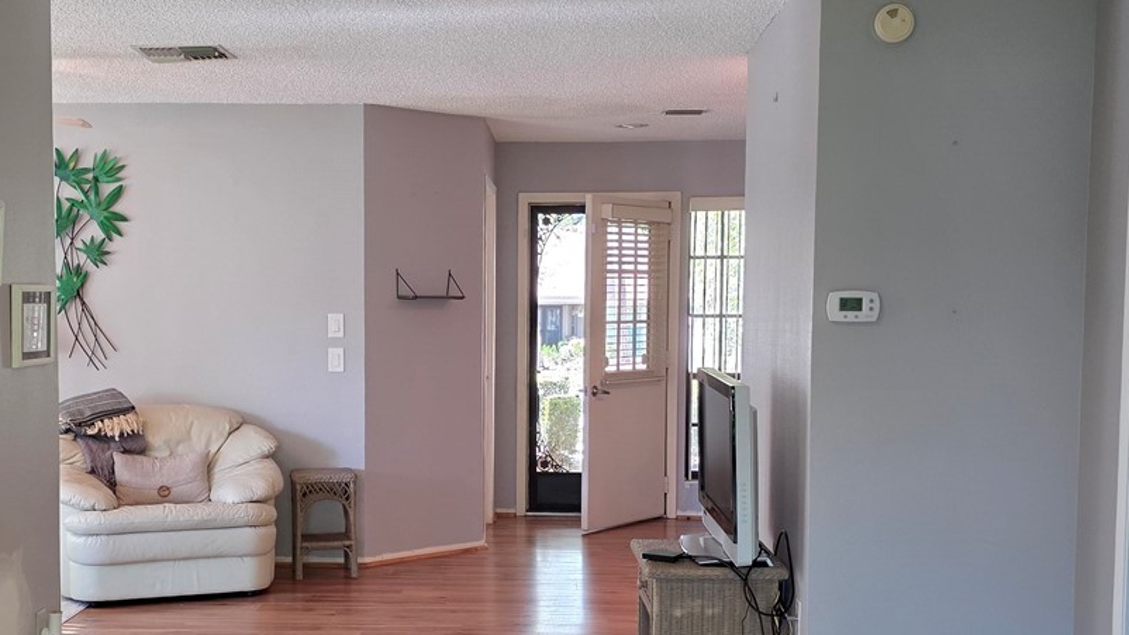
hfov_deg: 41.1
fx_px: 1497
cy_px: 390
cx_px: 432
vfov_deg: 23.9
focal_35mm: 50
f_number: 1.7
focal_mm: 6.3
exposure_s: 1/120
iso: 320
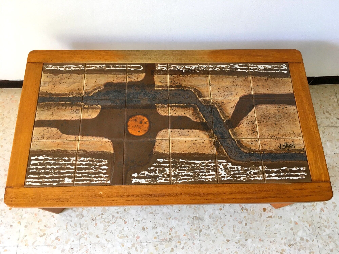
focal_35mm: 29
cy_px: 127
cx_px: 170
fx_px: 284
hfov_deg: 61.7
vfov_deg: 48.2
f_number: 2.2
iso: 32
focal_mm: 4.15
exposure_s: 1/33
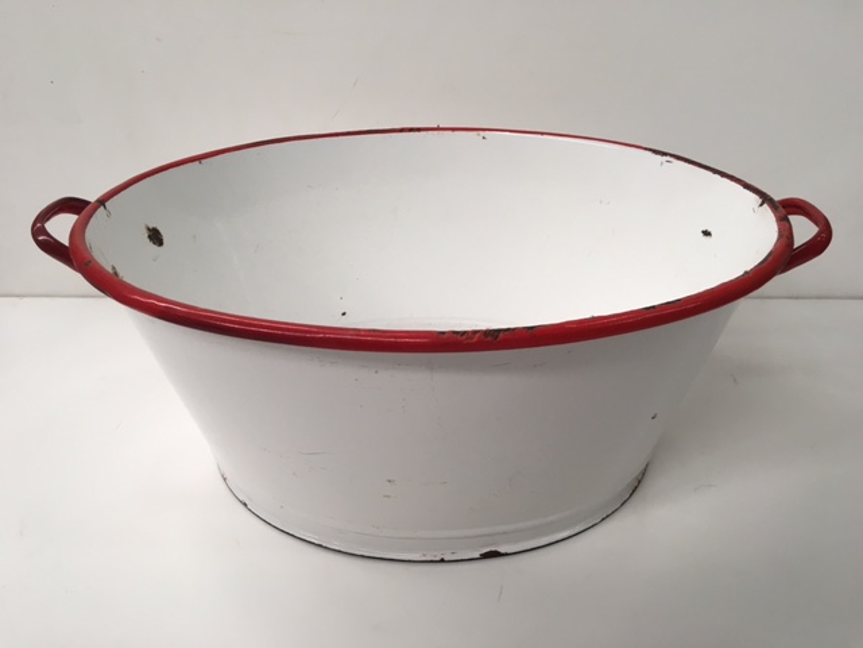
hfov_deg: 61.7
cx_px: 432
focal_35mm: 29
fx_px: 723
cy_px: 324
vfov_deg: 48.2
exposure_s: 1/33
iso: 32
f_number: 2.2
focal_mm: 4.15
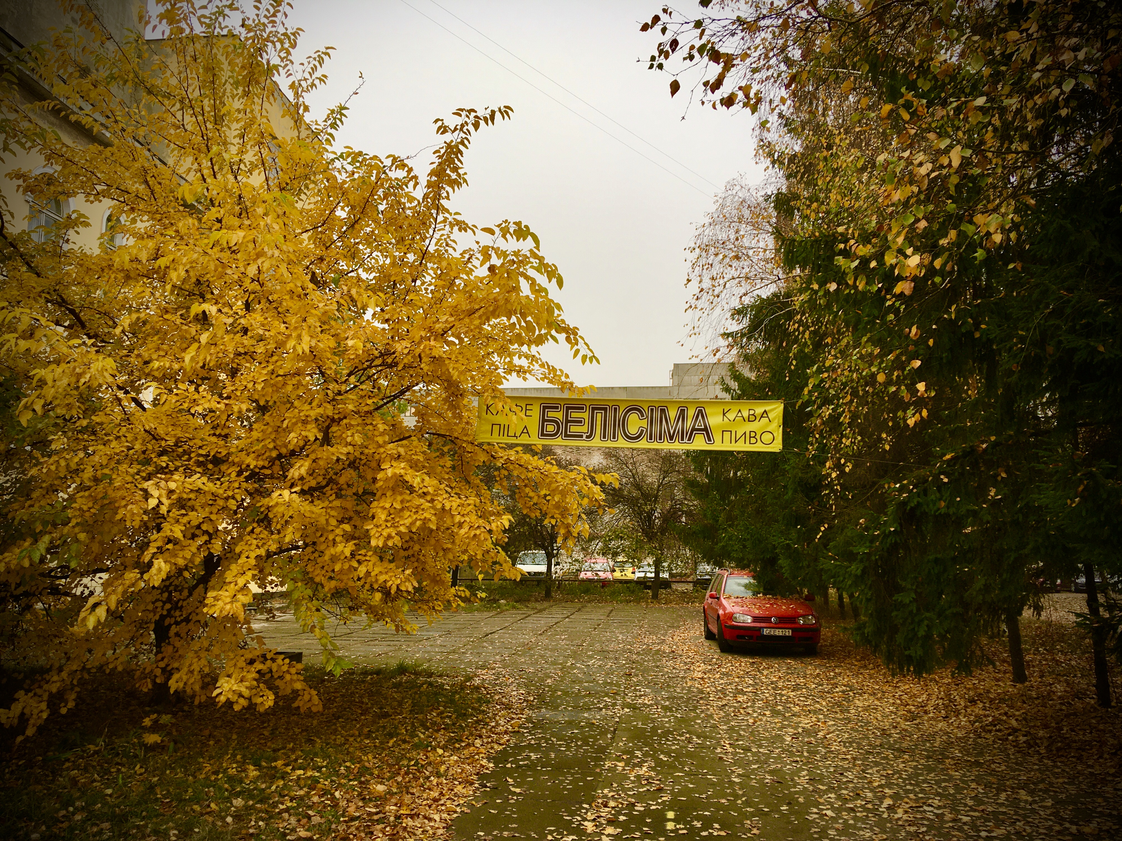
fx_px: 940
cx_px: 561
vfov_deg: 48.2
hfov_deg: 61.7
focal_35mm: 29
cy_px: 420
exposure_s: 1/132
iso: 25
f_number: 2.2
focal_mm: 4.15
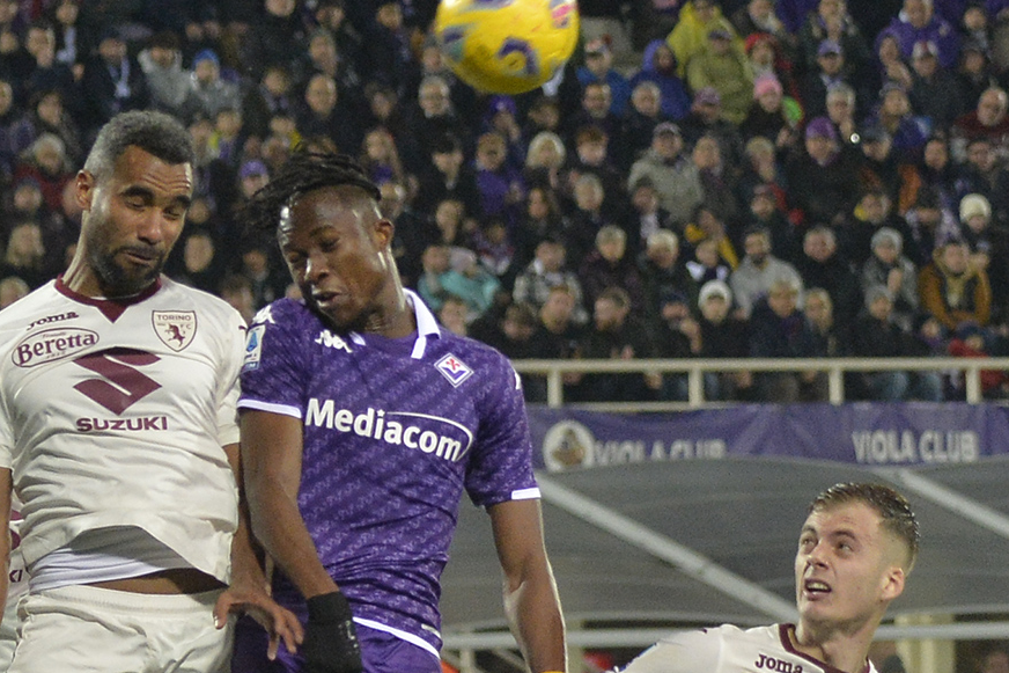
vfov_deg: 7.7
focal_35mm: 179
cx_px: 516
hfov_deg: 11.5
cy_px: 417
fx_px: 5016
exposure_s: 1/1000
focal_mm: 130
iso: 3200
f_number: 4.8
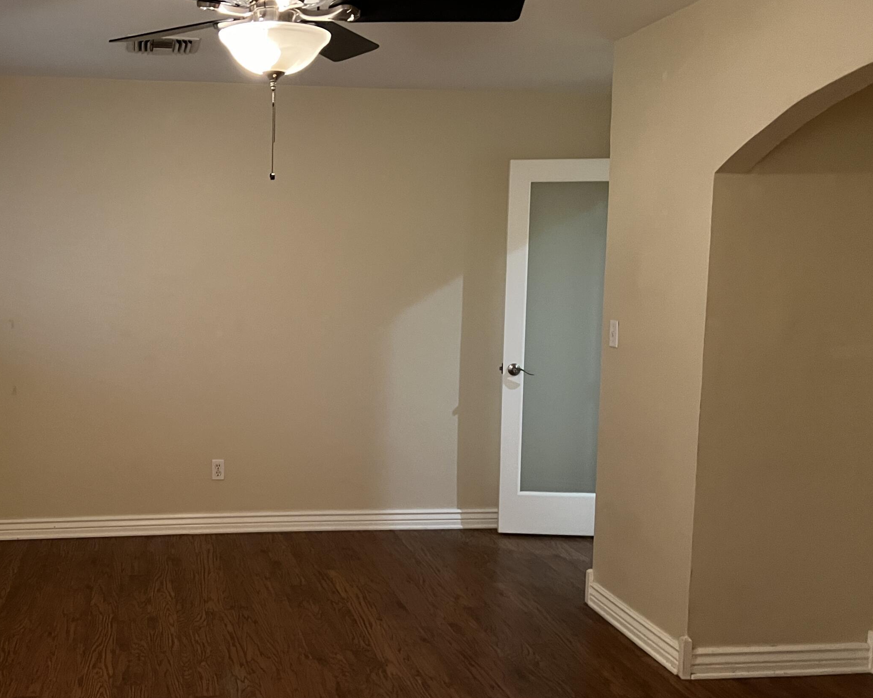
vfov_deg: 40.1
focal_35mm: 37
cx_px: 252
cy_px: 360
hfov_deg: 47.8
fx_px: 956
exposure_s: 1/40
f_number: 1.5
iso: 500
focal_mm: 5.7
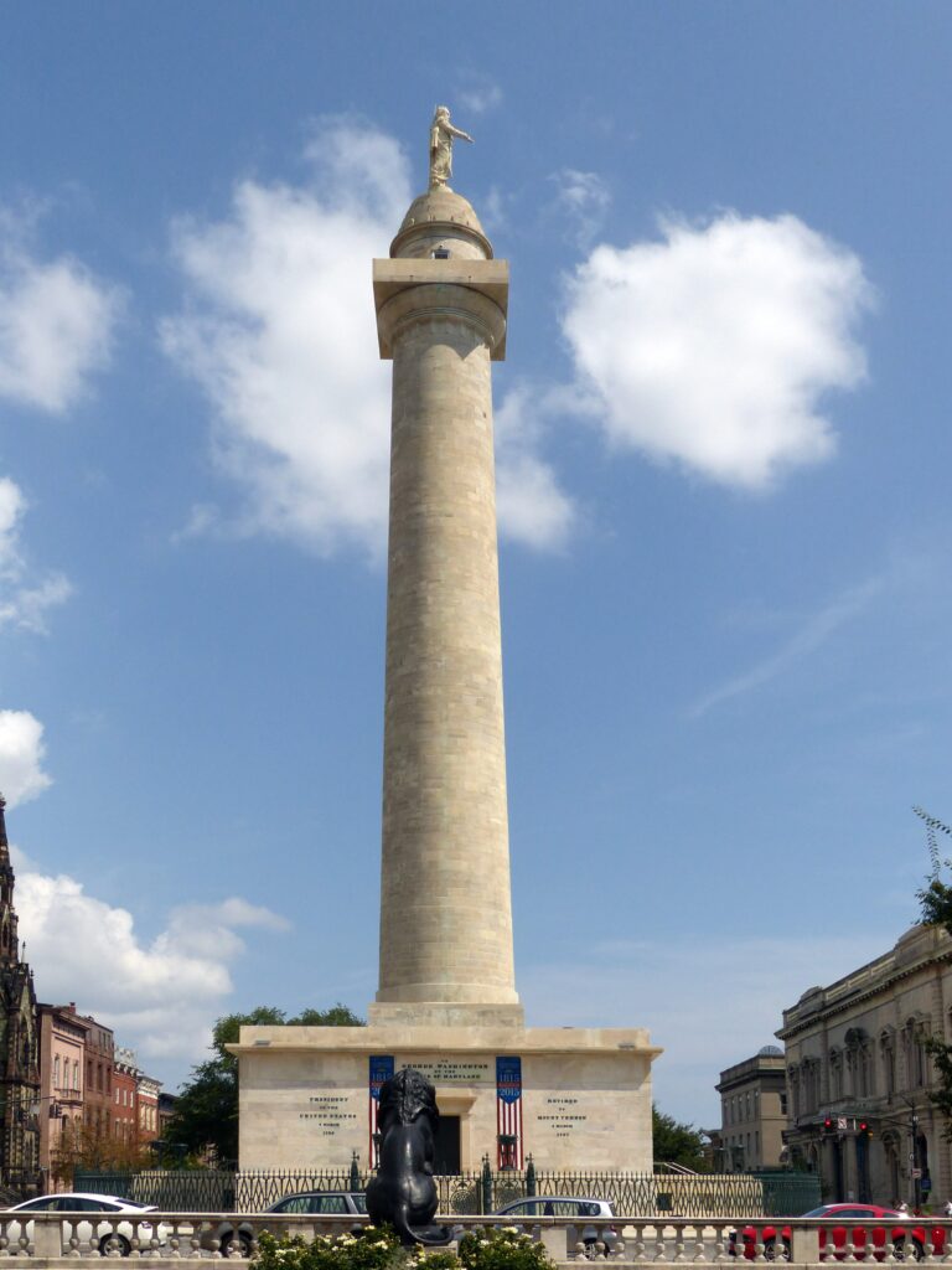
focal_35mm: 34
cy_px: 635
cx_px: 476
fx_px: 1247
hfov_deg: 41.8
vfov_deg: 54.0
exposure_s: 1/1600
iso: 100
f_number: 5
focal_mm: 6.2
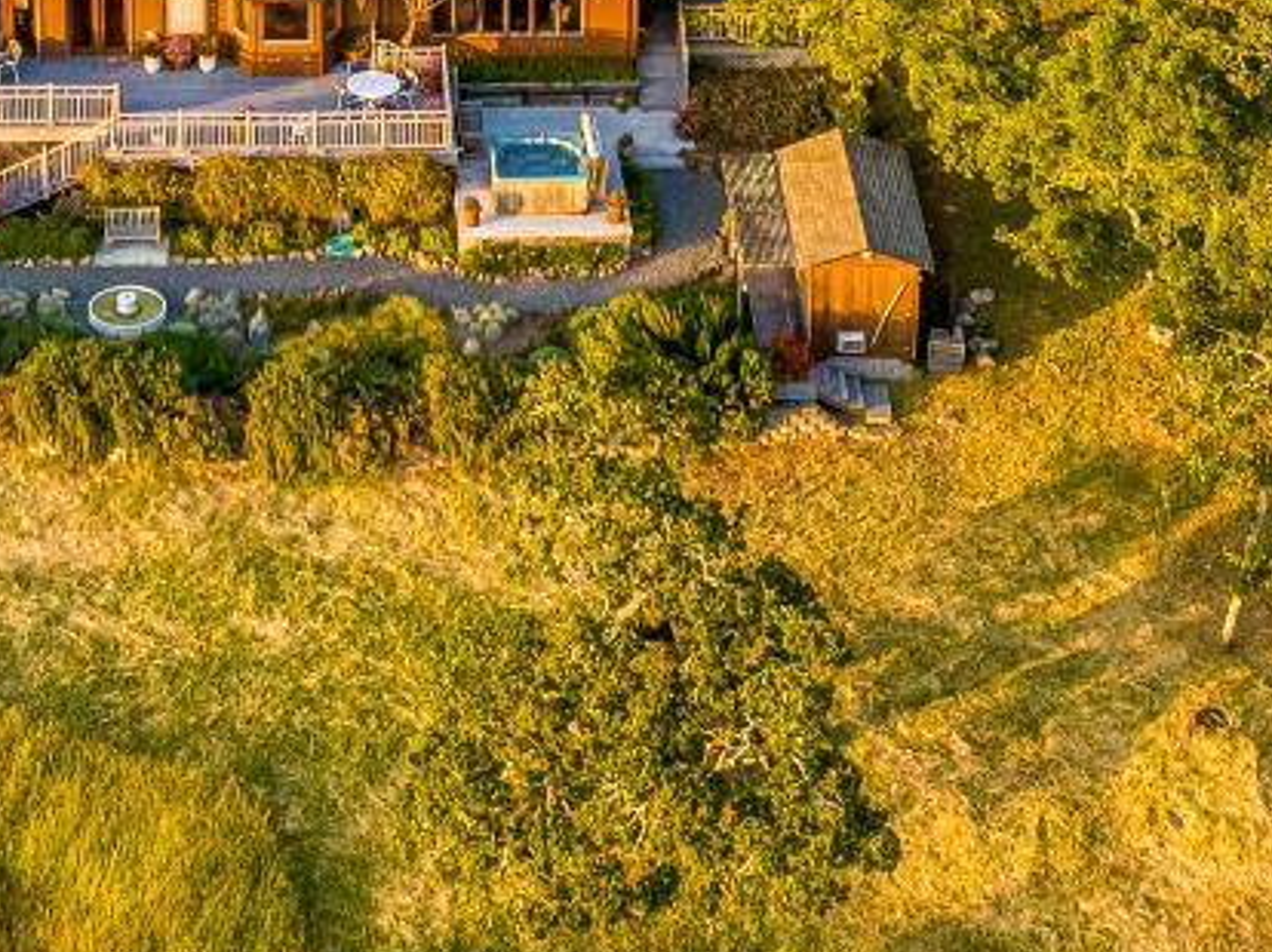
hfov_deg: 22.3
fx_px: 3195
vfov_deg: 14.9
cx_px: 298
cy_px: -729
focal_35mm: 87
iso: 100
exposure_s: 1/100
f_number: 6.3
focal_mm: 12.29
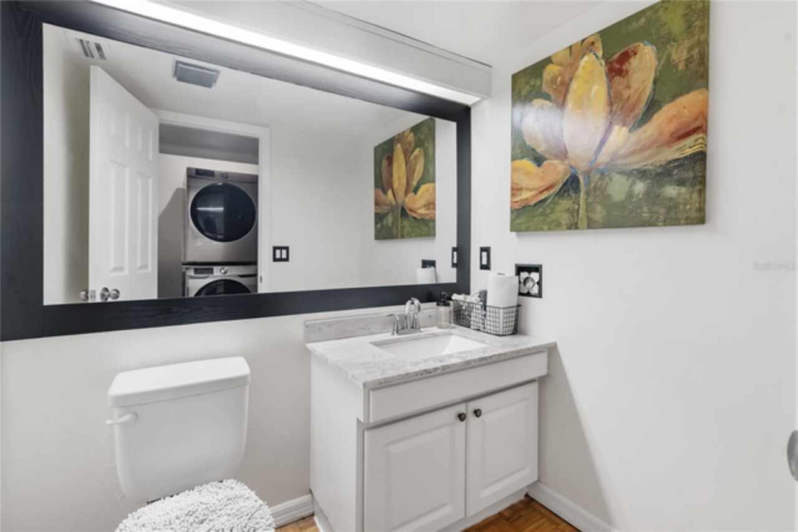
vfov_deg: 73.8
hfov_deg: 96.7
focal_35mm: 16
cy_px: 266
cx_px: 399
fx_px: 355
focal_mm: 16
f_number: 8
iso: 1000
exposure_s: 1/25
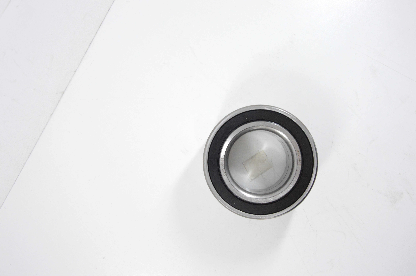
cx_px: 208
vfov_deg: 29.8
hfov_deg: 43.6
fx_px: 520
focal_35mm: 45
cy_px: 138
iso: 3200
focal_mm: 30
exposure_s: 1/100
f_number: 8
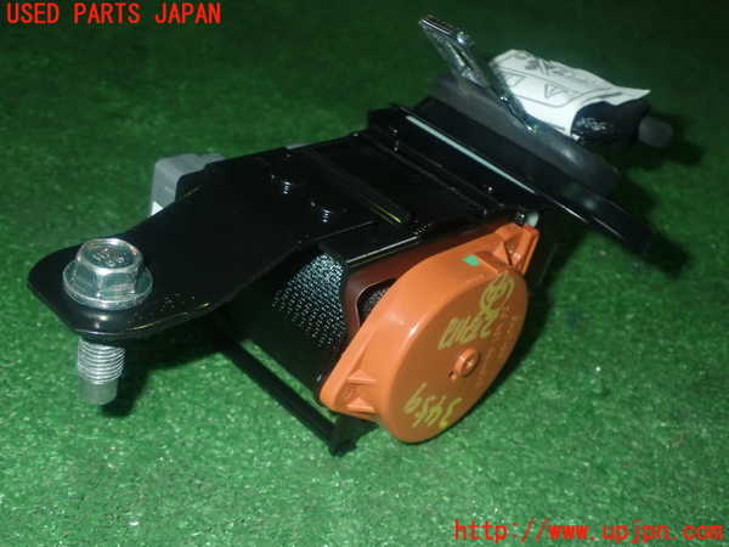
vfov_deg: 30.9
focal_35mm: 47
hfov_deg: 40.4
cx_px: 364
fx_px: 990
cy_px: 274
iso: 800
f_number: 9
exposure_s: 1/50
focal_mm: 8.4
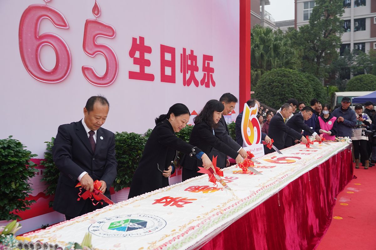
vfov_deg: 34.2
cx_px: 188
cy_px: 125
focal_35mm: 39
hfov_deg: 49.6
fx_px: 407
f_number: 4
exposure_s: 1/250
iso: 320
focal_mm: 39
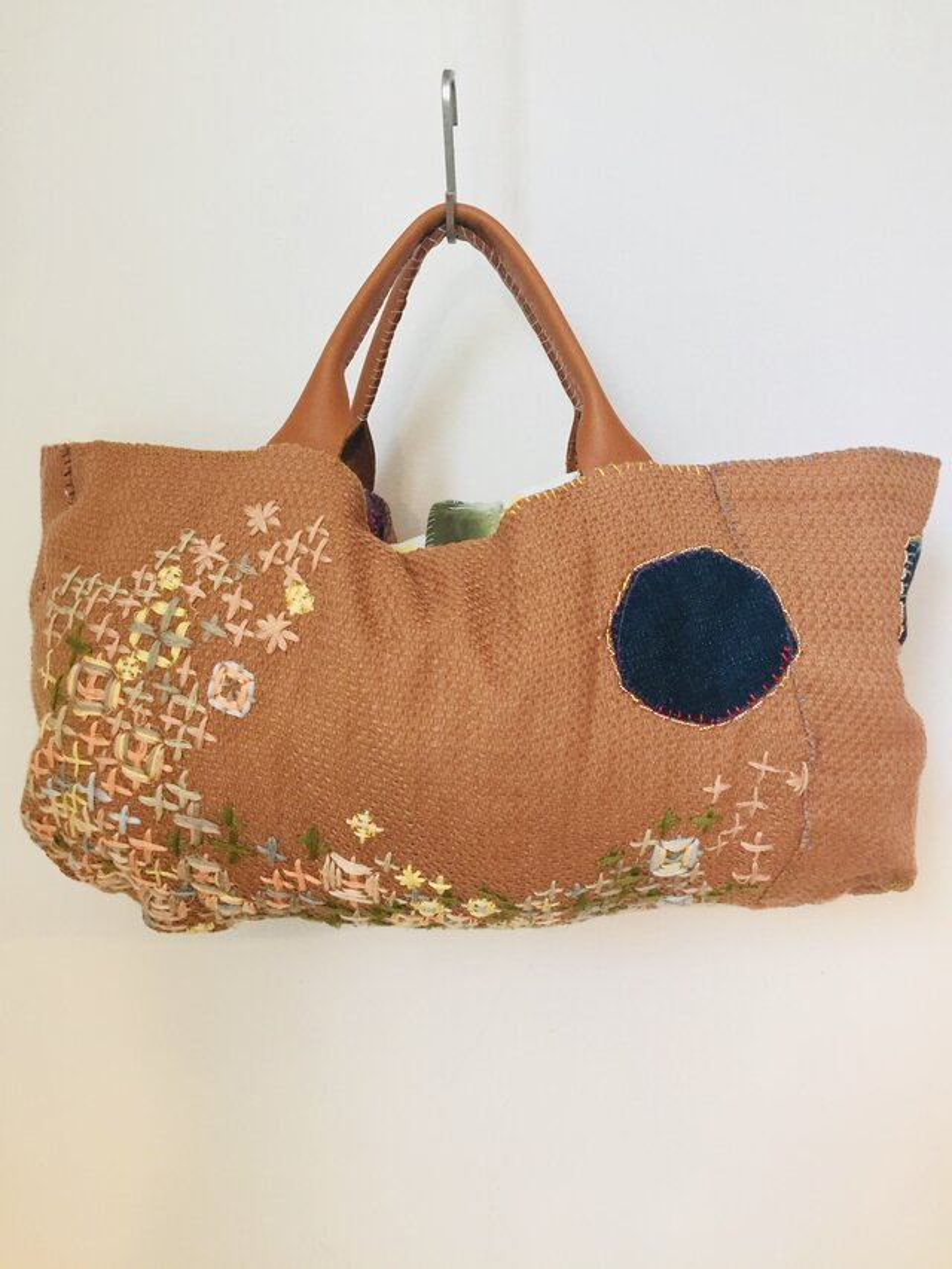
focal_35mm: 29
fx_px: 1063
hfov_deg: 48.2
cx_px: 476
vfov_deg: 61.7
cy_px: 634
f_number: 2.2
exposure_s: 1/33
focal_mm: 4.15
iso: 160
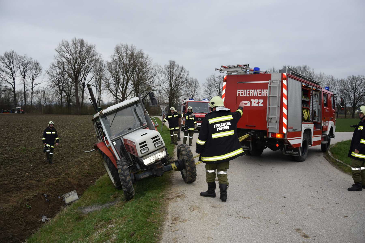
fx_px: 532
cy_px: 122
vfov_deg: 25.8
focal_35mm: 52
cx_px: 182
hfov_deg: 37.9
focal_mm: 35
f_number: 5.6
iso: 140
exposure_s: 1/125
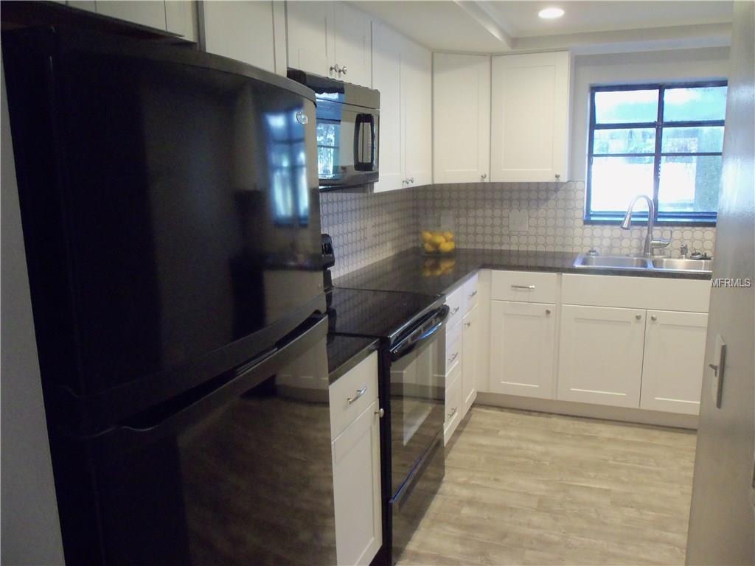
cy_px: 283
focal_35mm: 29
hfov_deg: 61.7
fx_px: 633
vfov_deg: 48.2
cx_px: 378
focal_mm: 5.2
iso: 320
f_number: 3.4
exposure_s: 1/30
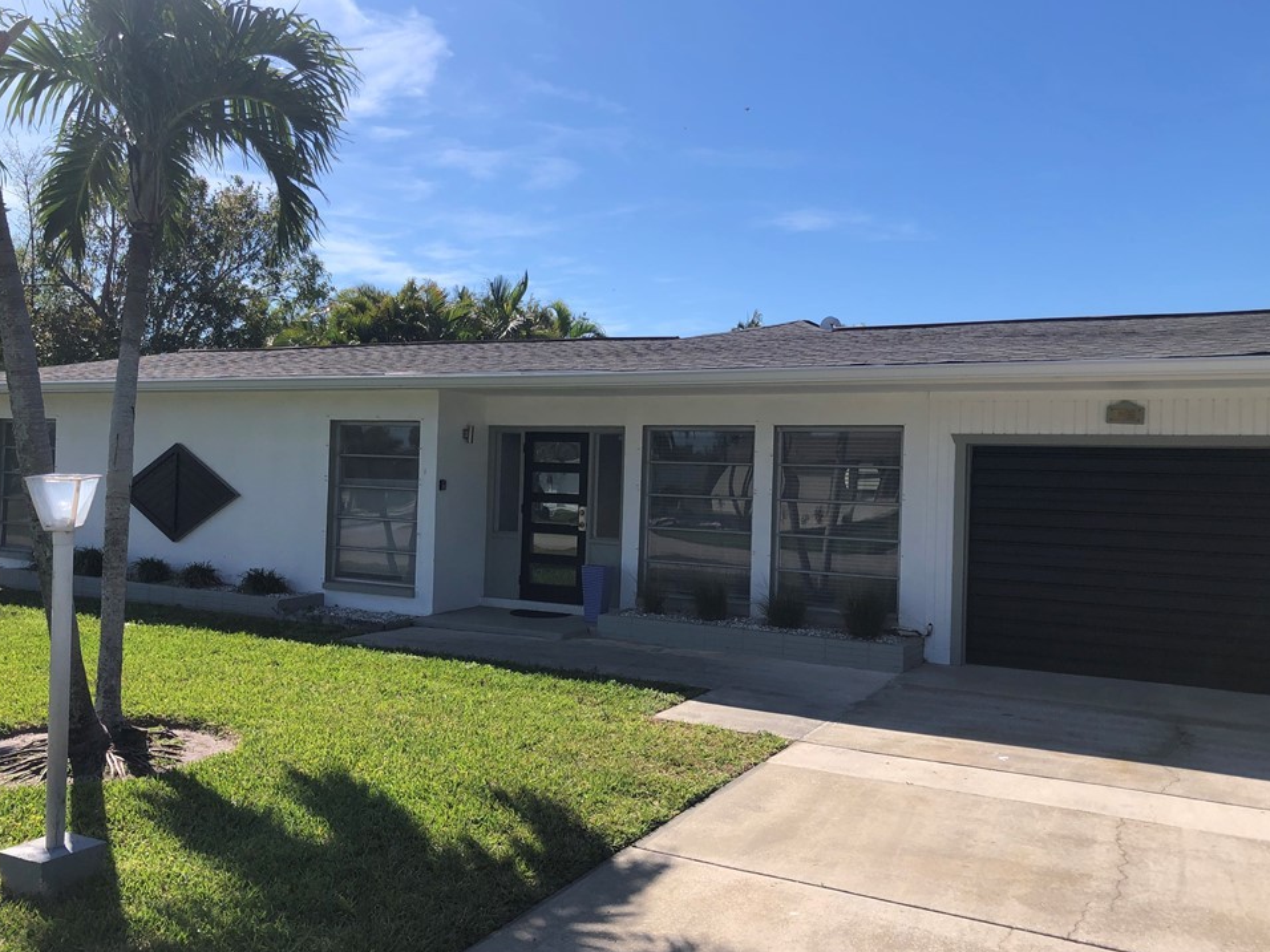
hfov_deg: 59.9
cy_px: 487
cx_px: 659
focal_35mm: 30
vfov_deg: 46.8
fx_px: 1101
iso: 20
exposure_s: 1/2208
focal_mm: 3.99
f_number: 1.8
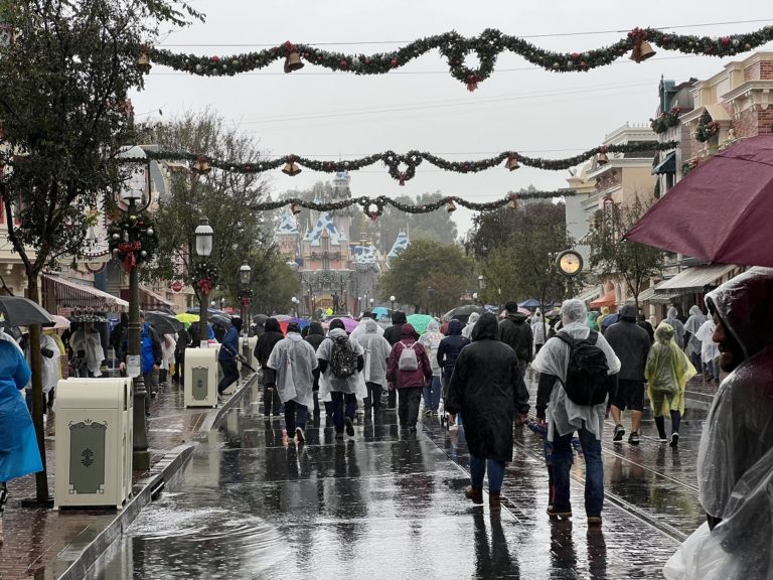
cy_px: 290
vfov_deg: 19.1
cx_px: 386
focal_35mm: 77
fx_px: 1719
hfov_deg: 25.3
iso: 40
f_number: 2.8
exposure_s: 1/122
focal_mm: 9
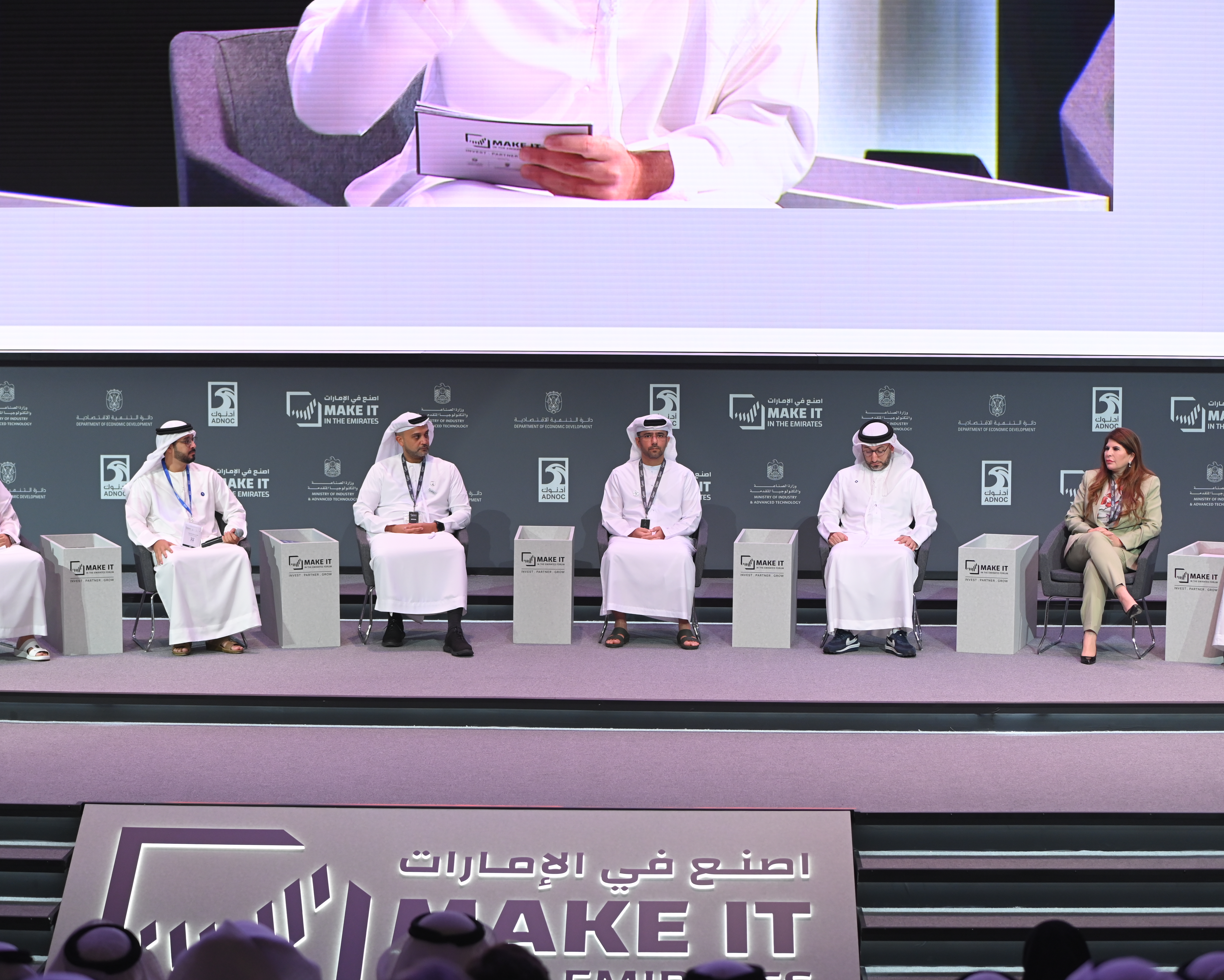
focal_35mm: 79
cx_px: 628
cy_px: 490
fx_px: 2862
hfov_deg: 24.1
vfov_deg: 19.4
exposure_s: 1/250
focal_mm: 70
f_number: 3.5
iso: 1000
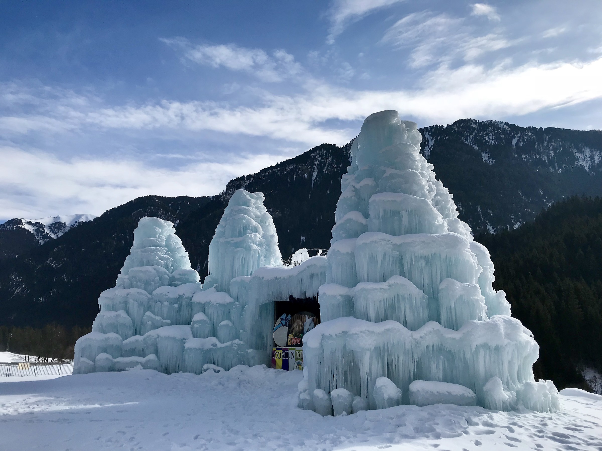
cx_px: 301
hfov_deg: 63.4
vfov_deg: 49.7
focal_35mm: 28
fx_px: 487
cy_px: 226
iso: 20
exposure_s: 1/4167
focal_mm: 3.99
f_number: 1.8
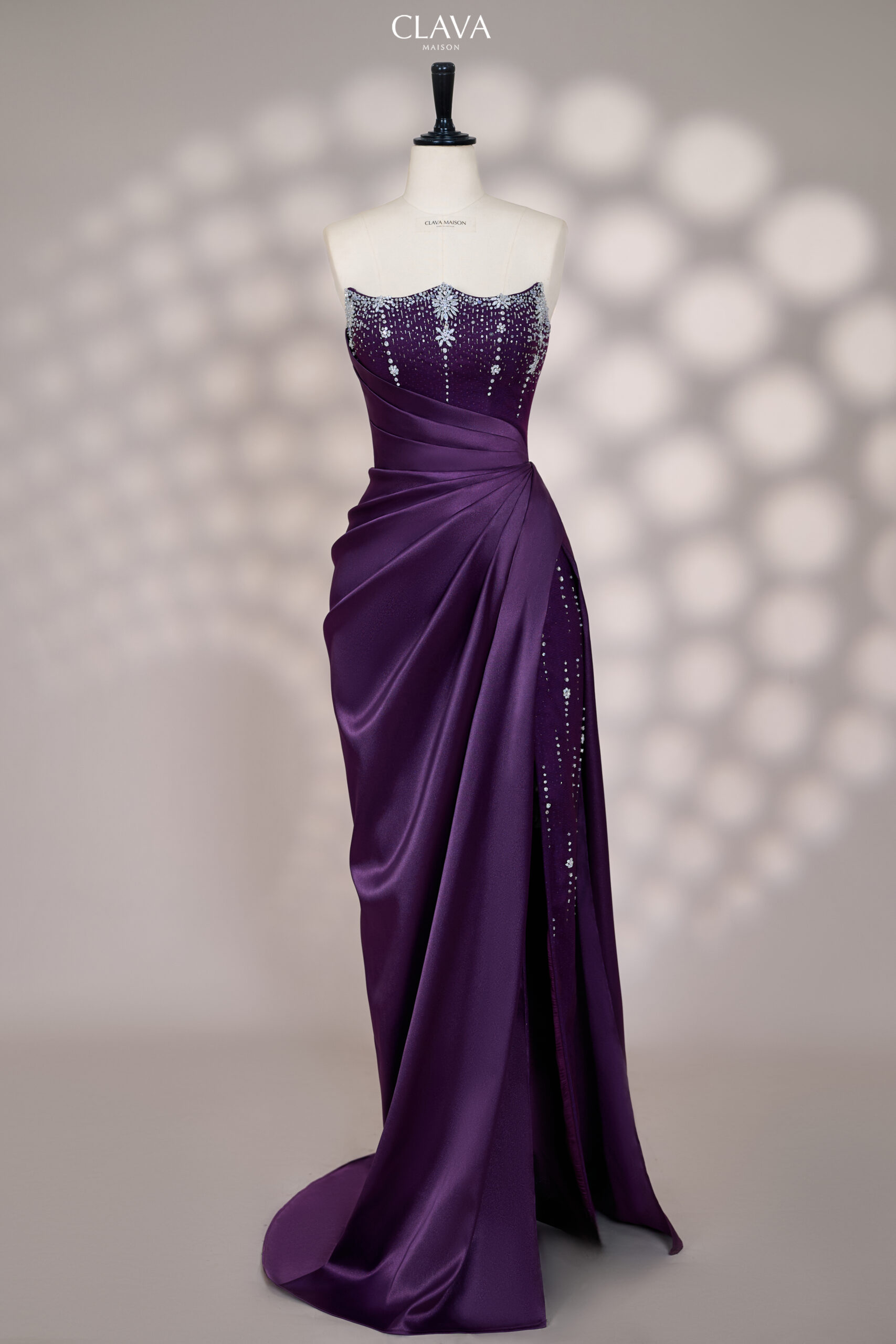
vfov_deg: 39.6
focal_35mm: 50
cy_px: 672
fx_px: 1866
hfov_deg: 27.0
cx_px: 448
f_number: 2.8
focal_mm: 50
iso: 500
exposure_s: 1/160
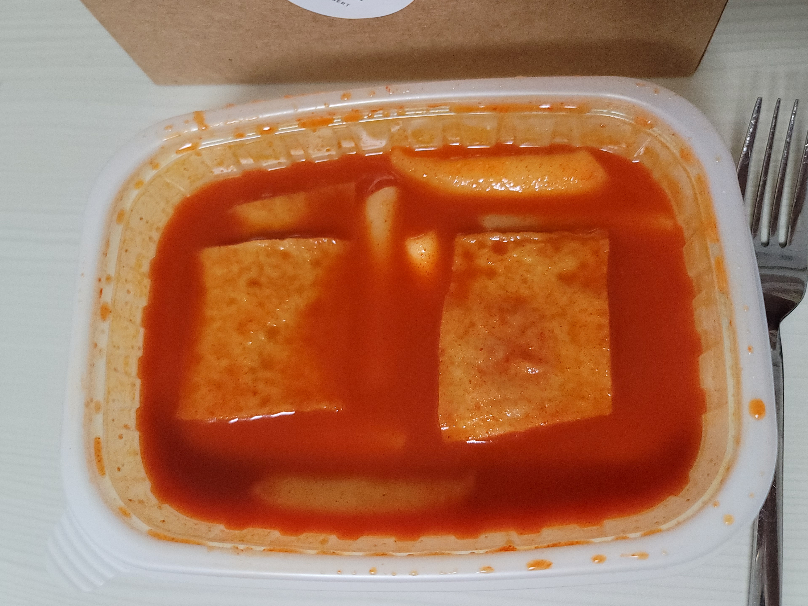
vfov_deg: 53.1
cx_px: 400
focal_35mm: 26
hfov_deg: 67.3
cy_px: 307
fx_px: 607
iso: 320
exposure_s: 1/40
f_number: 1.8
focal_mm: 7
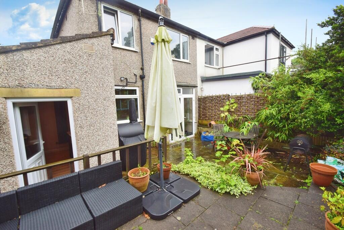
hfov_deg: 100.4
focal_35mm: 15
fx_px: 143
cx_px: 172
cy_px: 115
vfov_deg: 77.3
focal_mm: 10
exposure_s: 1/125
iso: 400
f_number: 9
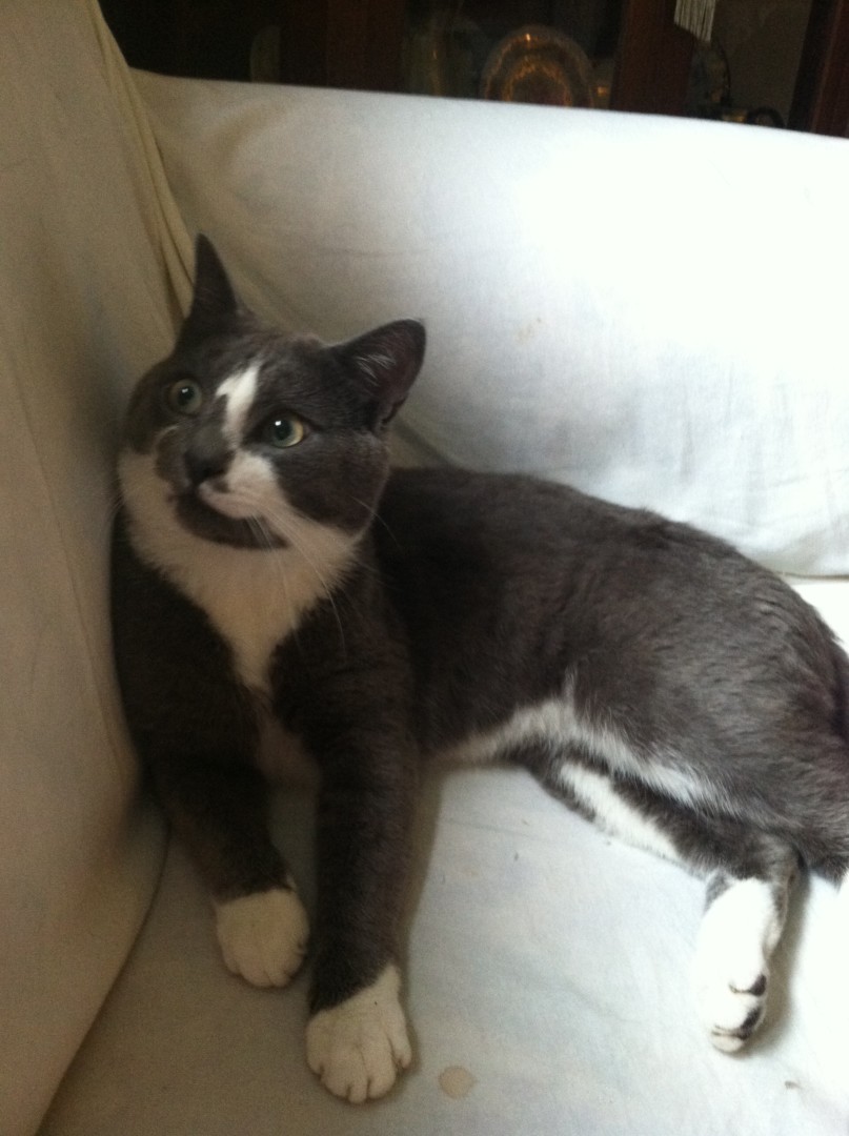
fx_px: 1147
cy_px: 568
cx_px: 424
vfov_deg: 52.7
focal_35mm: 35
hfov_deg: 40.6
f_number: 2.8
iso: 320
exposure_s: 1/15
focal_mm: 3.85
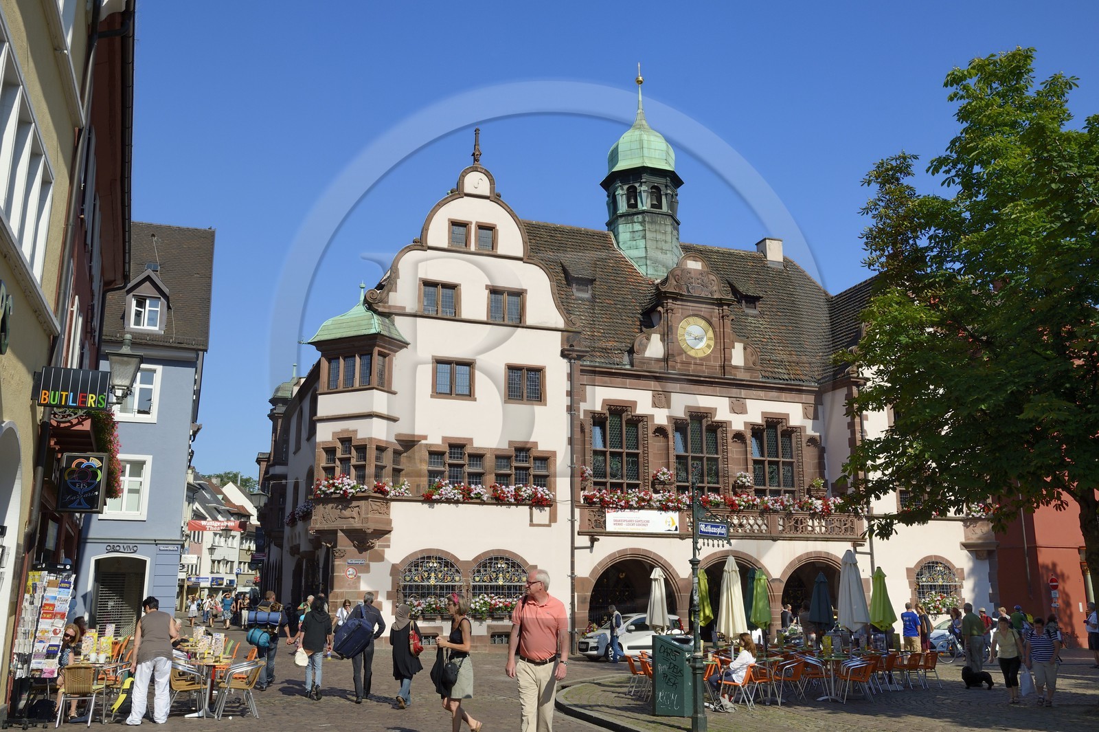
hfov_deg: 58.7
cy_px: 366
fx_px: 976
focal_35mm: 32
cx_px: 550
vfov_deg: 41.1
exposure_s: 1/250
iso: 200
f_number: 13
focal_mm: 32
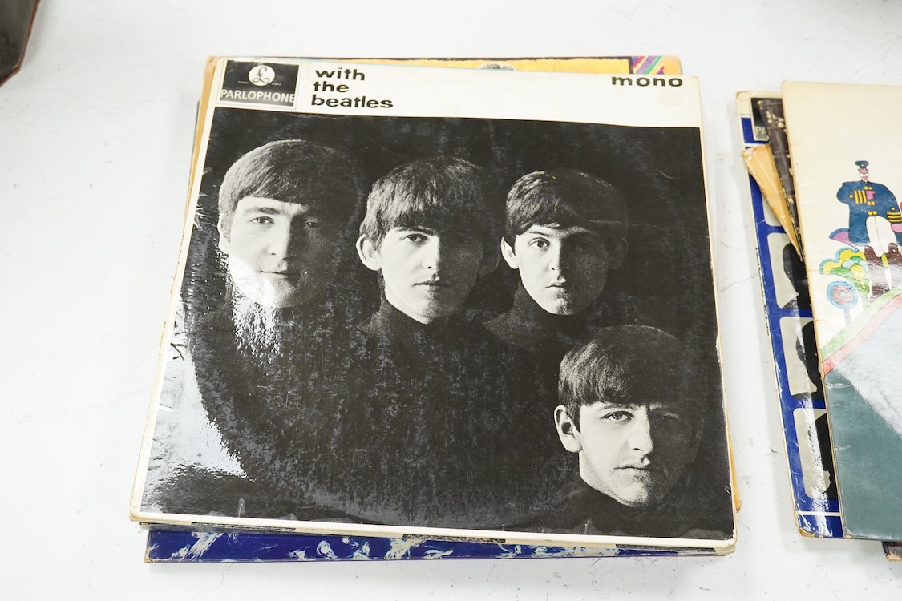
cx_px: 451
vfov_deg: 29.9
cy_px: 300
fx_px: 1127
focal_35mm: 45
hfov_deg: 43.6
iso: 2500
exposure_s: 1/200
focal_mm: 30
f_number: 5
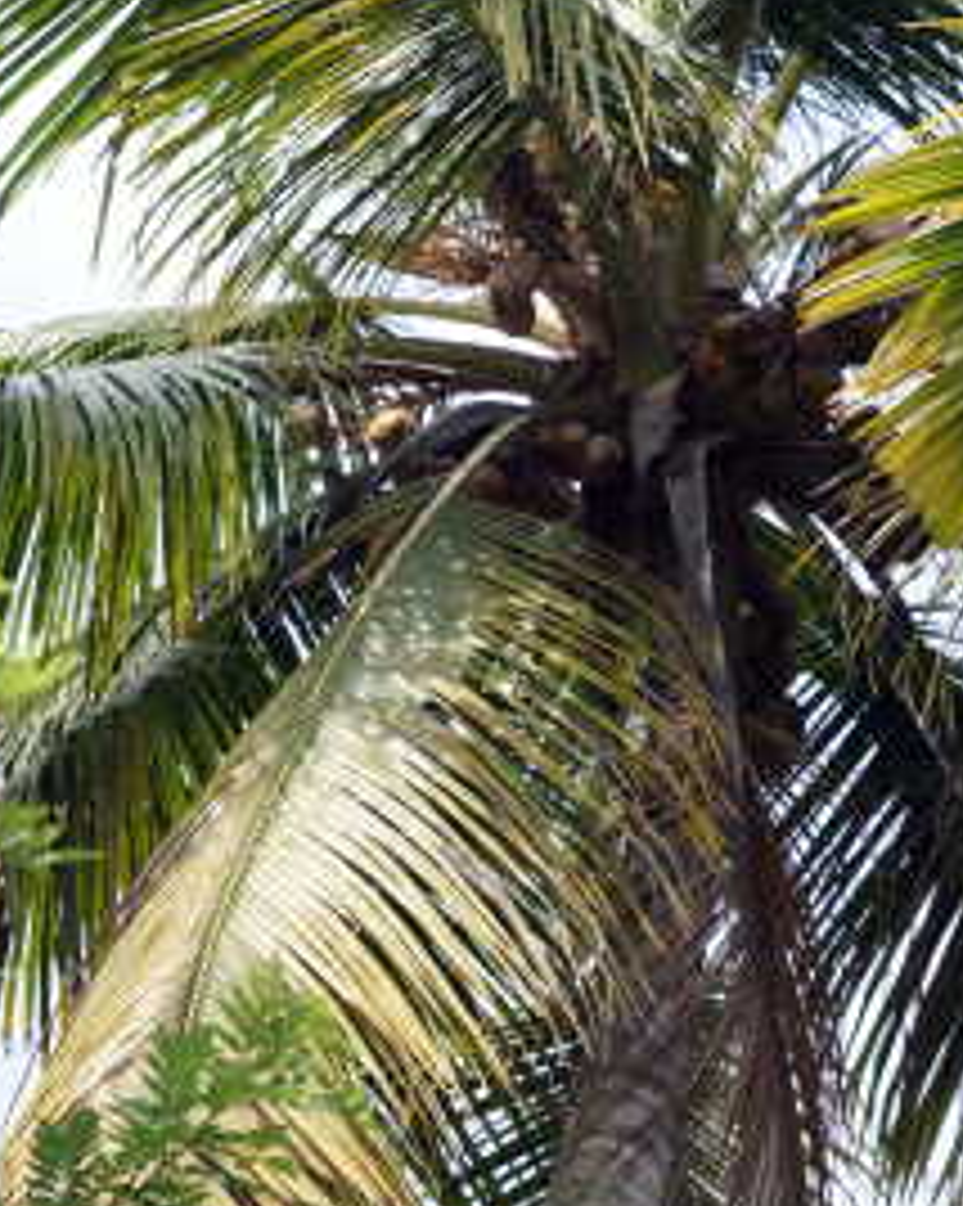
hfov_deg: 11.5
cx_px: 608
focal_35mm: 134
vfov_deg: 14.4
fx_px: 4779
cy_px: 518
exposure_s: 1/2000
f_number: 6.3
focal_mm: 85
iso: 4000
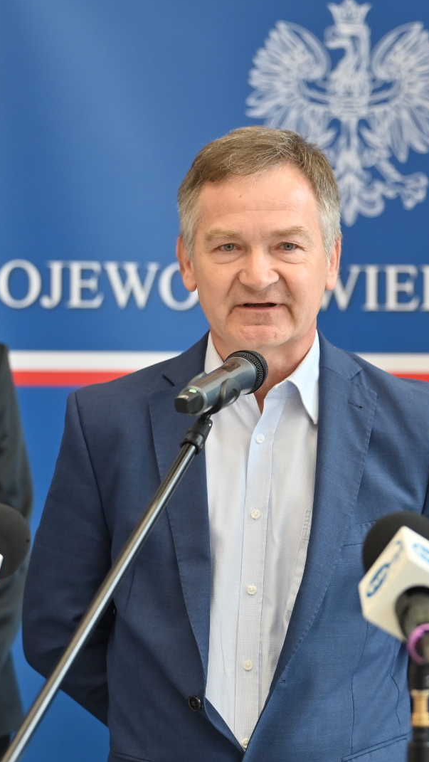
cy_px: 379
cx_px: 264
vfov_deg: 15.2
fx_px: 2849
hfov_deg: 8.6
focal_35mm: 141
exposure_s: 1/400
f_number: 2.8
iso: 720
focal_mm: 89
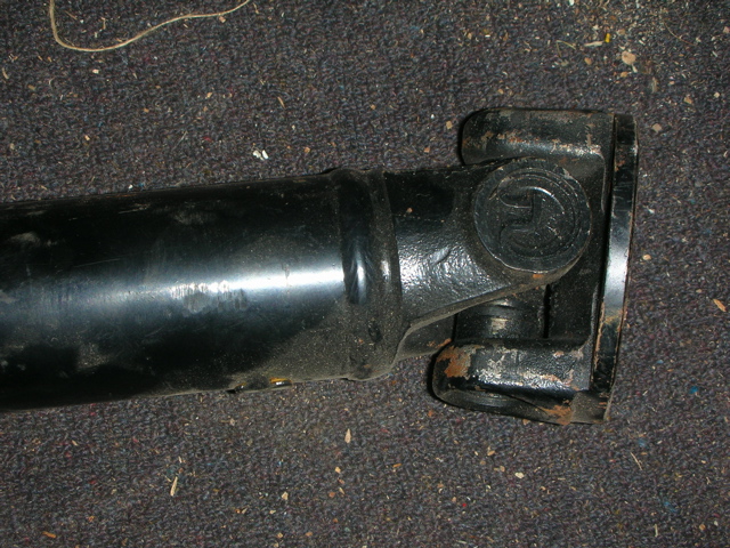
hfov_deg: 31.7
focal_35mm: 61
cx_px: 365
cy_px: 274
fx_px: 1286
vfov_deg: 24.0
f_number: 4
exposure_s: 1/120
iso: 50
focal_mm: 10.1
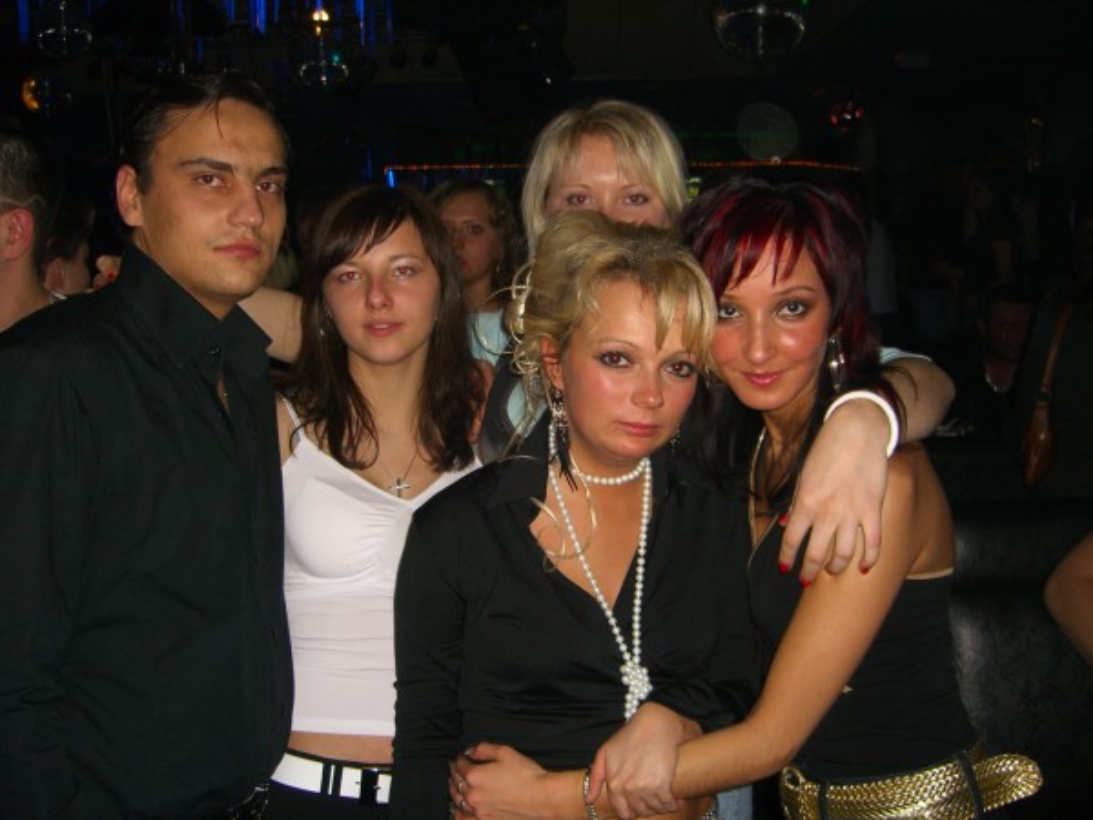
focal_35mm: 38
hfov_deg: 49.0
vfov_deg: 37.7
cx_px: 546
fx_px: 1200
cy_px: 410
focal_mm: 7.9
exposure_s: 1/60
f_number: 2.8
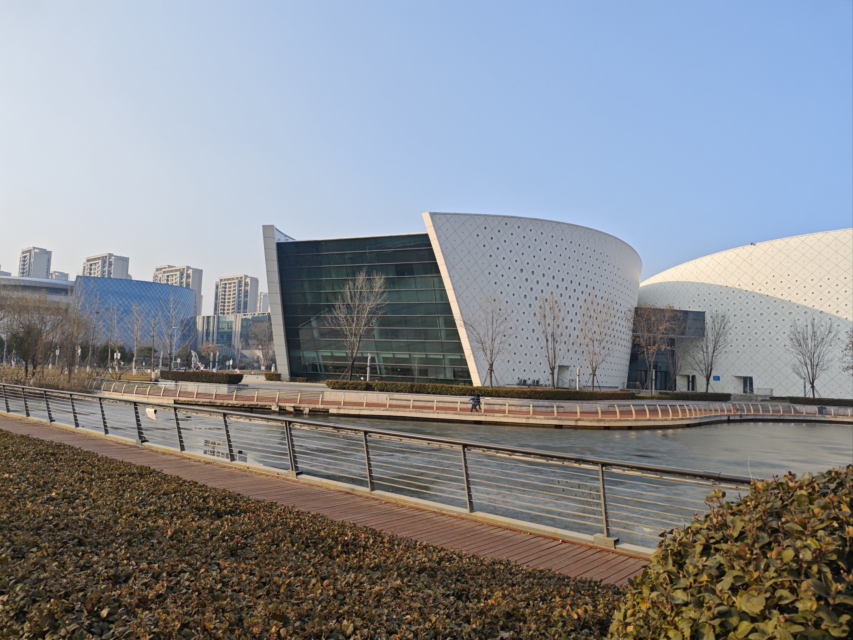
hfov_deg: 71.6
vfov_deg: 56.8
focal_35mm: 24
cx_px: 426
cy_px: 320
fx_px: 591
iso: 50
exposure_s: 1/1429
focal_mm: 5.84
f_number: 1.6
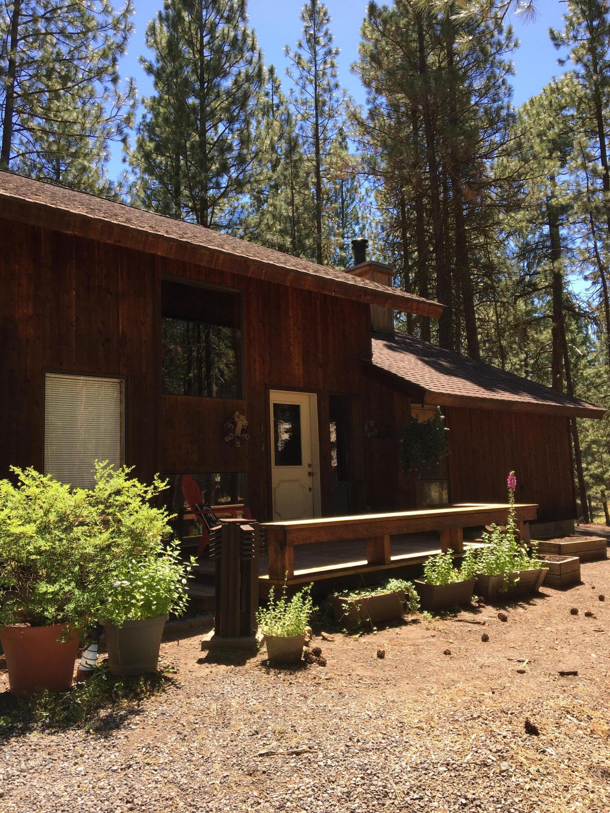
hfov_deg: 48.2
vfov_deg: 61.7
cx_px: 305
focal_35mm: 29
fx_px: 681
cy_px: 406
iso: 25
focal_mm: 4.15
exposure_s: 1/463
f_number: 2.2
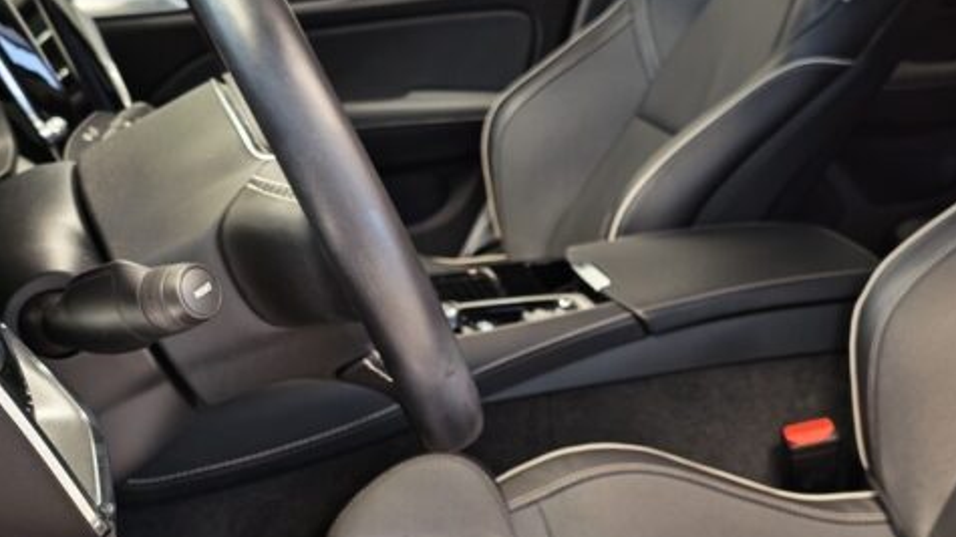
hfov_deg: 38.1
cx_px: 642
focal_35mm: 54
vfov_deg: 22.2
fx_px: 1369
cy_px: 342
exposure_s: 1/50
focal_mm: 5.4
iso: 320
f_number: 1.6
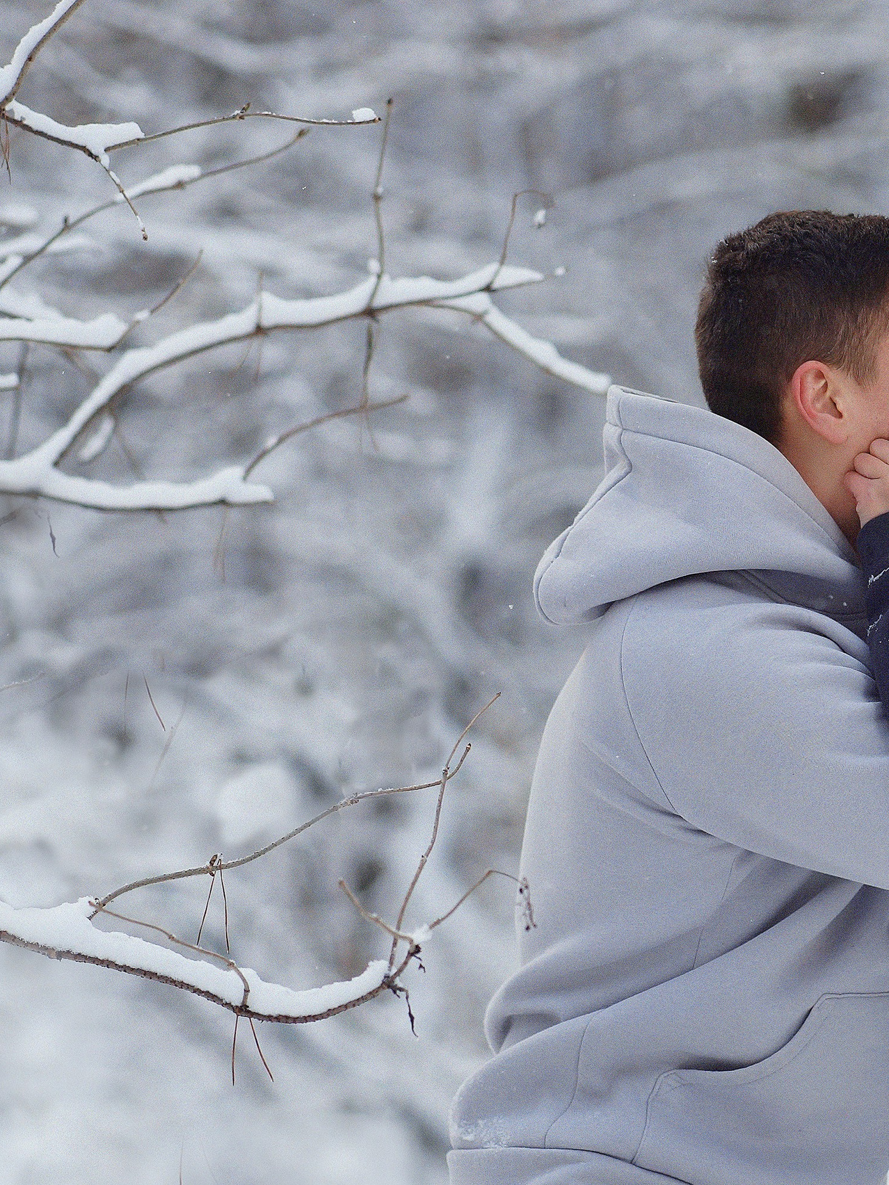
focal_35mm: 195
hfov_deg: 7.6
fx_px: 6677
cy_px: 592
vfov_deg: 10.1
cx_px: 820
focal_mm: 135
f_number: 2.8
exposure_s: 1/800
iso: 400
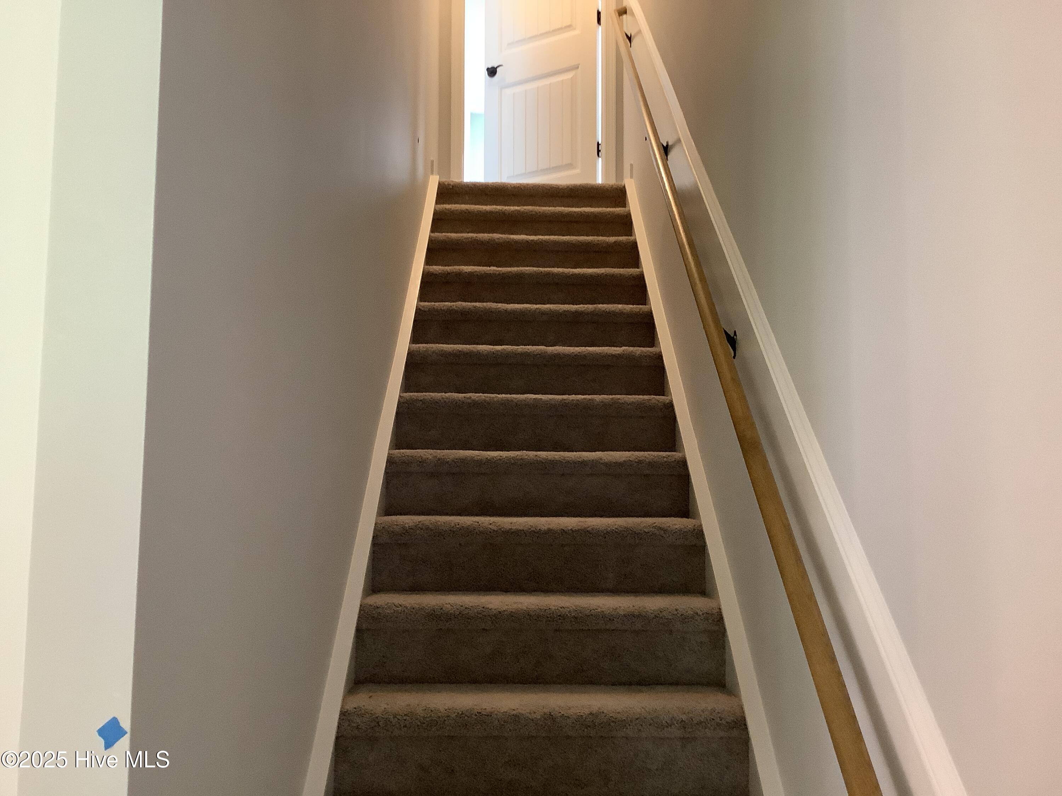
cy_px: 398
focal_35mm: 31
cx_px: 531
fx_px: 951
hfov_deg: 58.4
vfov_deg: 45.4
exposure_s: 1/33
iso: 400
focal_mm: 3.3
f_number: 2.4
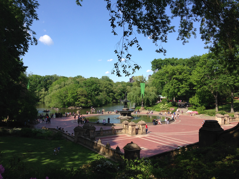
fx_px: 228
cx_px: 120
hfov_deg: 55.4
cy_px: 90
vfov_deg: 42.9
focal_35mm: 33
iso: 50
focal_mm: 4.12
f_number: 2.4
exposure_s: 1/1153
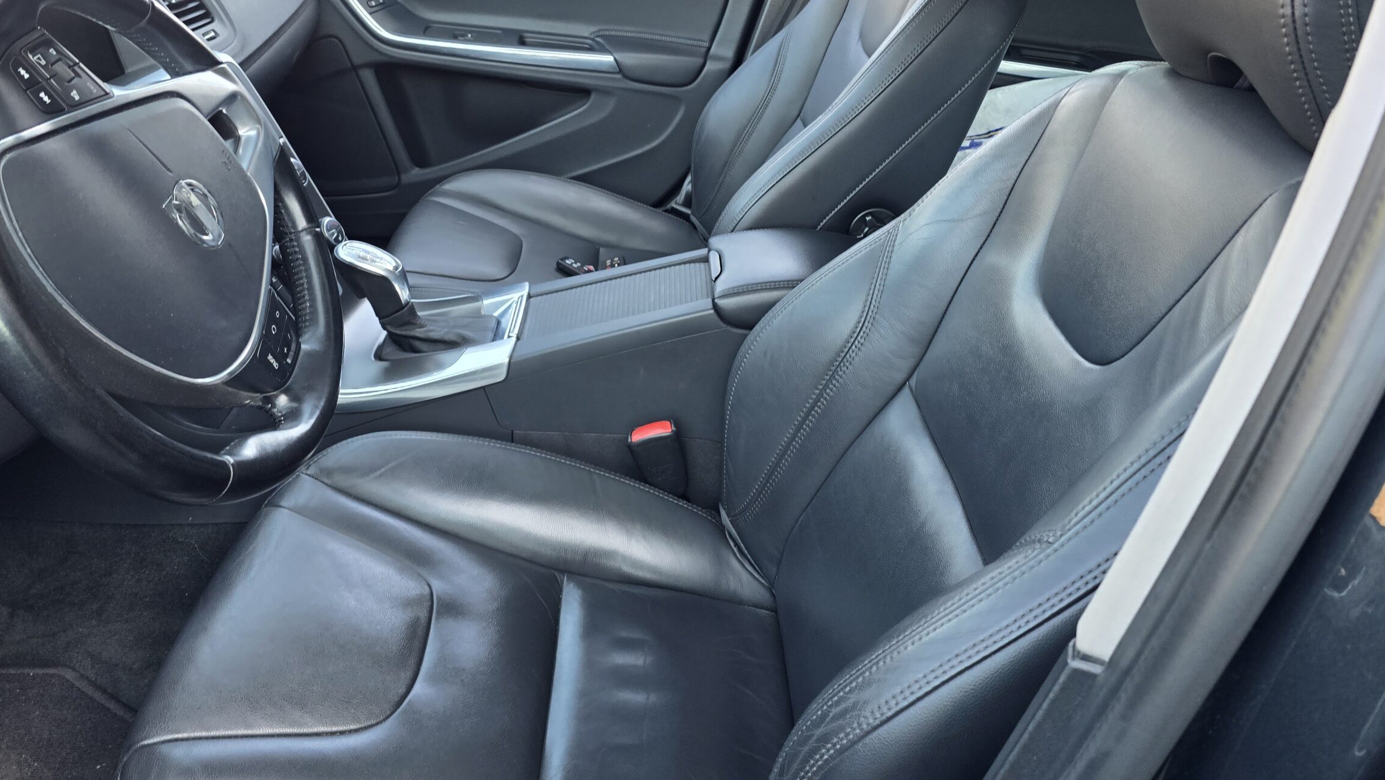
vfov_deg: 41.0
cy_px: 263
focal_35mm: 28
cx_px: 680
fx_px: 1028
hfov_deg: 67.9
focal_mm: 6.3
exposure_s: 1/180
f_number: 1.7
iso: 100
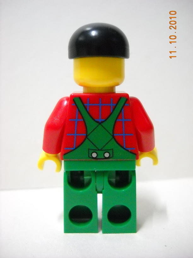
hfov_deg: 35.1
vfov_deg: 45.8
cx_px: 96
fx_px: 305
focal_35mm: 41
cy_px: 129
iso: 800
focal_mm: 6.72
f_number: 3.1
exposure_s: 1/10
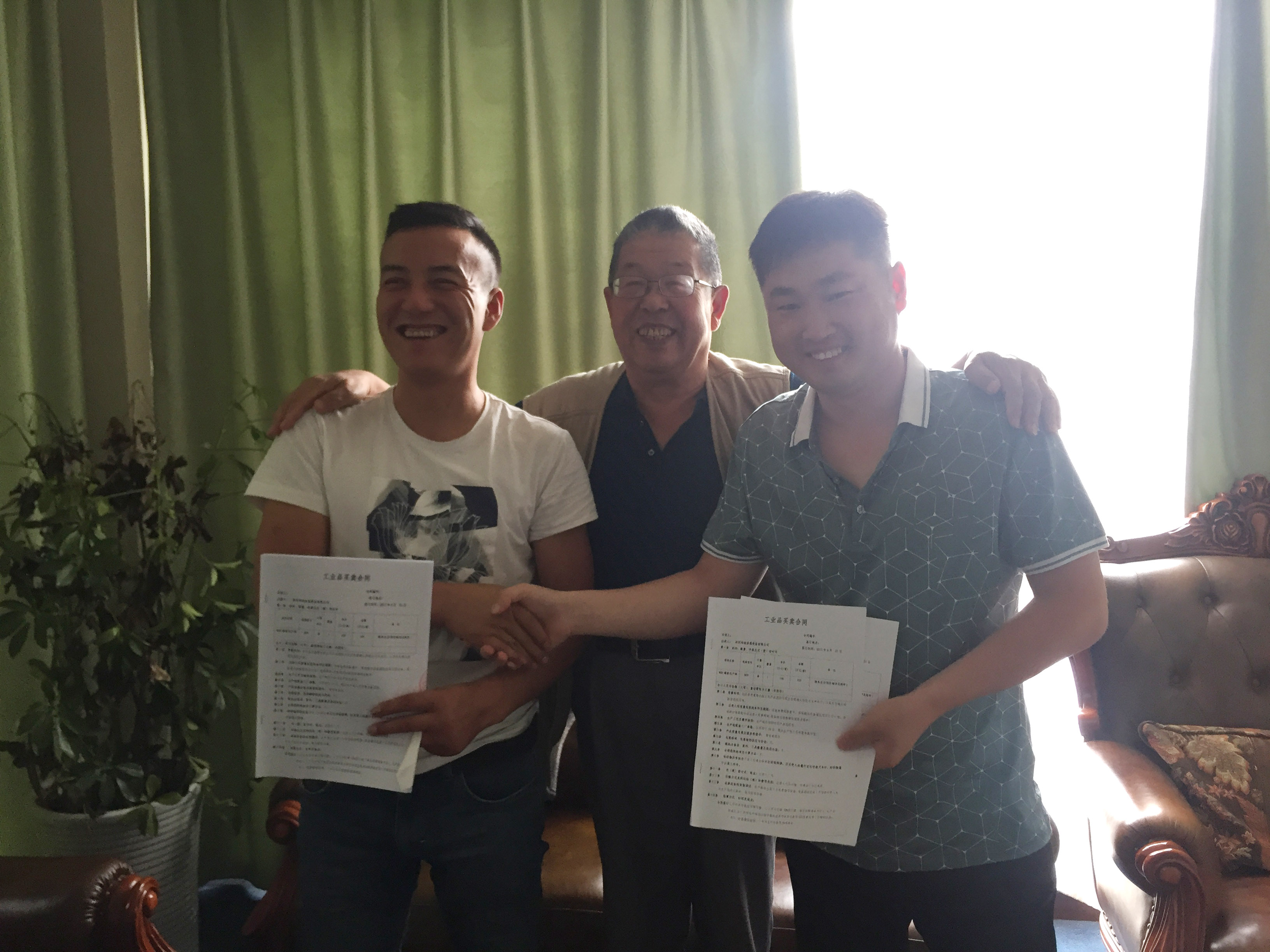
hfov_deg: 61.7
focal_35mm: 29
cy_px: 476
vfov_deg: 48.2
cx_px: 635
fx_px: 1064
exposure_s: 1/33
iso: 100
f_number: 2.2
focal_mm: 4.15
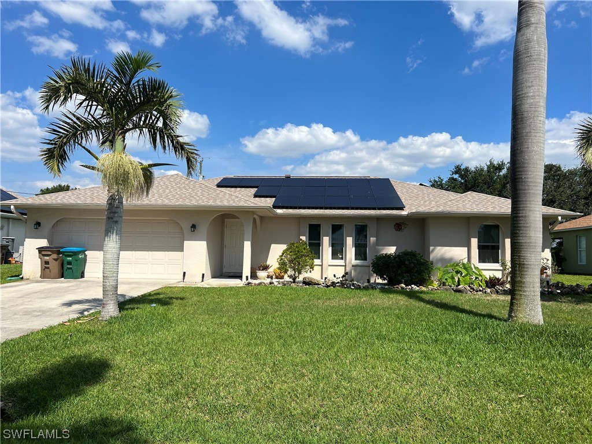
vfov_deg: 53.1
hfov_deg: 67.3
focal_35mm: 26
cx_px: 296
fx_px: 445
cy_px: 222
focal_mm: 5.7
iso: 50
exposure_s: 1/5882
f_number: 1.5
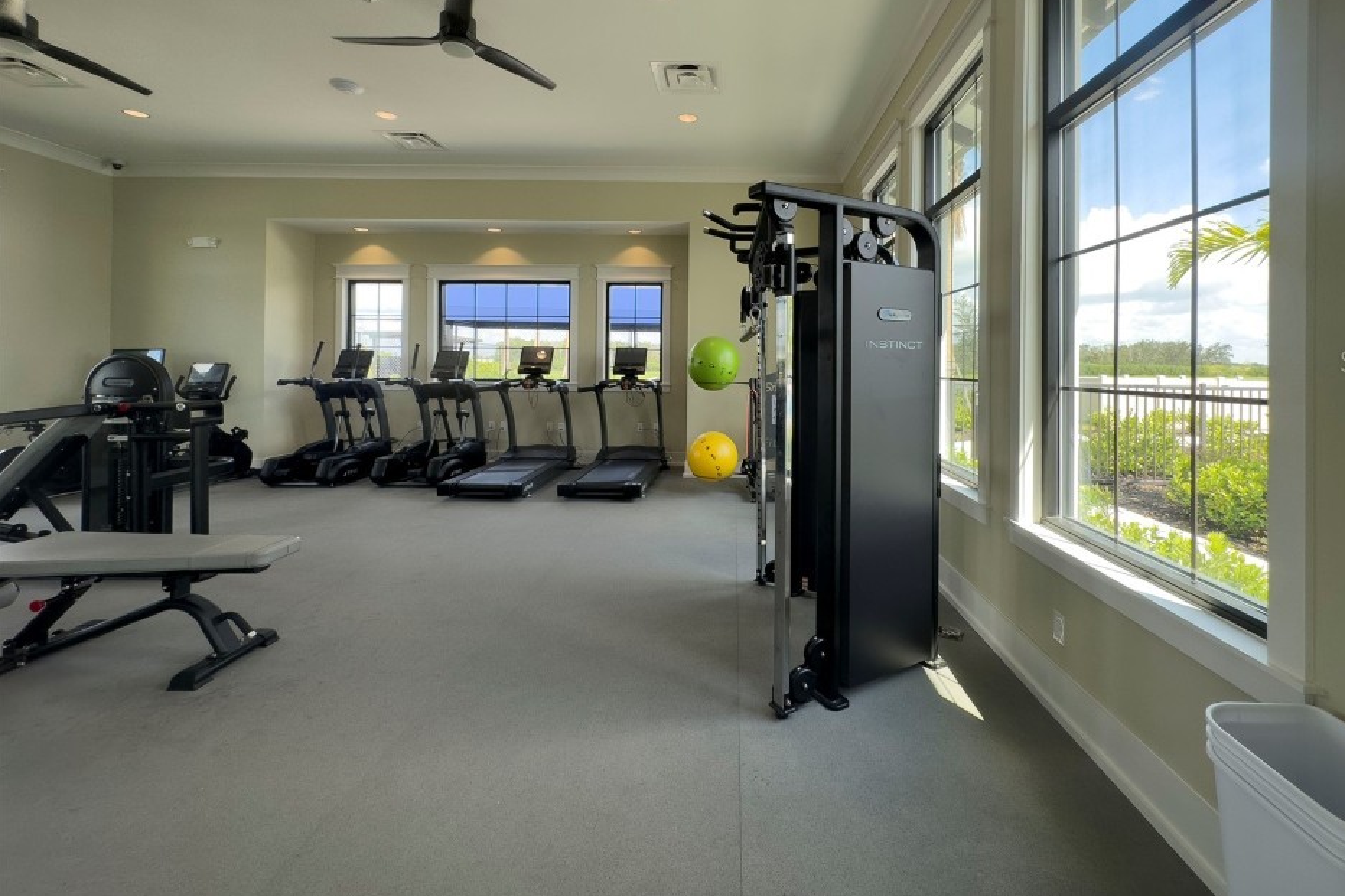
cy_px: 361
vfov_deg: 73.0
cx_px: 737
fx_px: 598
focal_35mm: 16
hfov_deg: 96.5
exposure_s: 1/100
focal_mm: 2.22
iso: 40
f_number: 2.2
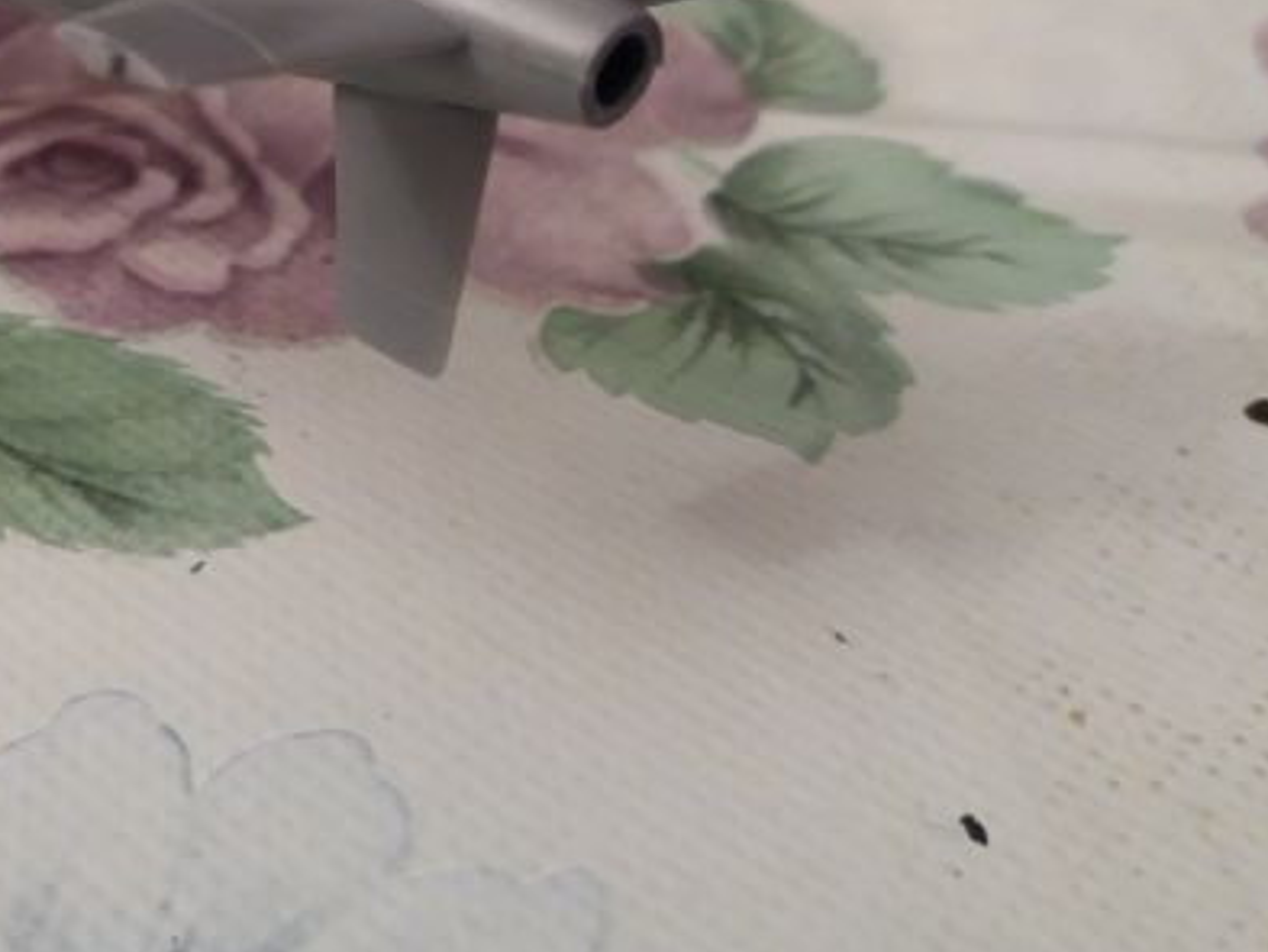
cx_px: 10
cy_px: 123
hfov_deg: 31.3
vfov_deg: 25.0
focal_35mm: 57
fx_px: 2089
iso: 200
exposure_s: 1/17
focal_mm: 3.7
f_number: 1.9
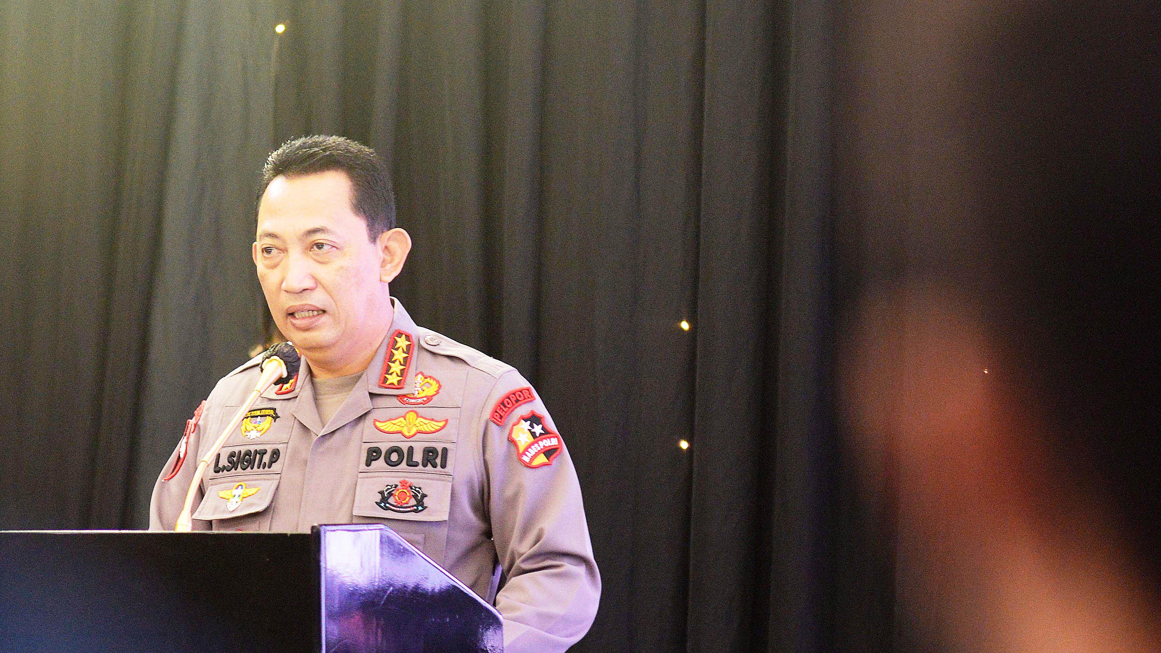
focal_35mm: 327
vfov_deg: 3.7
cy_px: 381
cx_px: 255
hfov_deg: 6.6
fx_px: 10066
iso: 2500
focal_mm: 185
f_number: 3.5
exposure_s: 1/125
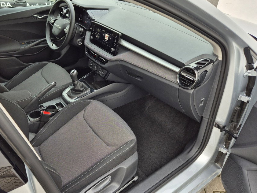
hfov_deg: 63.0
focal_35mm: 28
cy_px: 87
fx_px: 208
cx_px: 105
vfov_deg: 49.7
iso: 40
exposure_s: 1/180
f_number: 1.8
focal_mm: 5.4
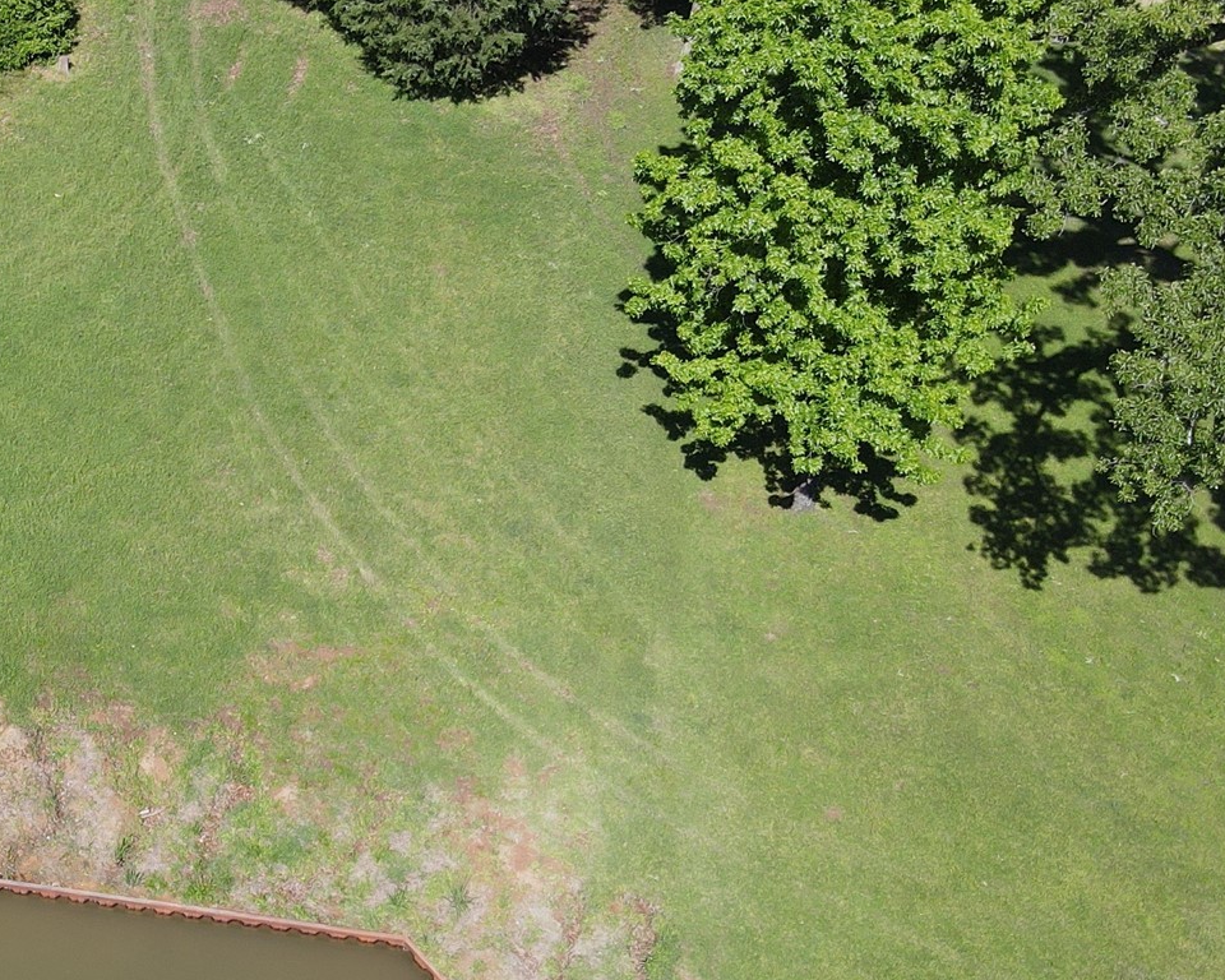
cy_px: 653
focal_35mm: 50
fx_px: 1813
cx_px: 11
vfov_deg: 30.0
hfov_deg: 34.2
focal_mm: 4.5
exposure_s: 1/500
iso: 100
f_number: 2.8
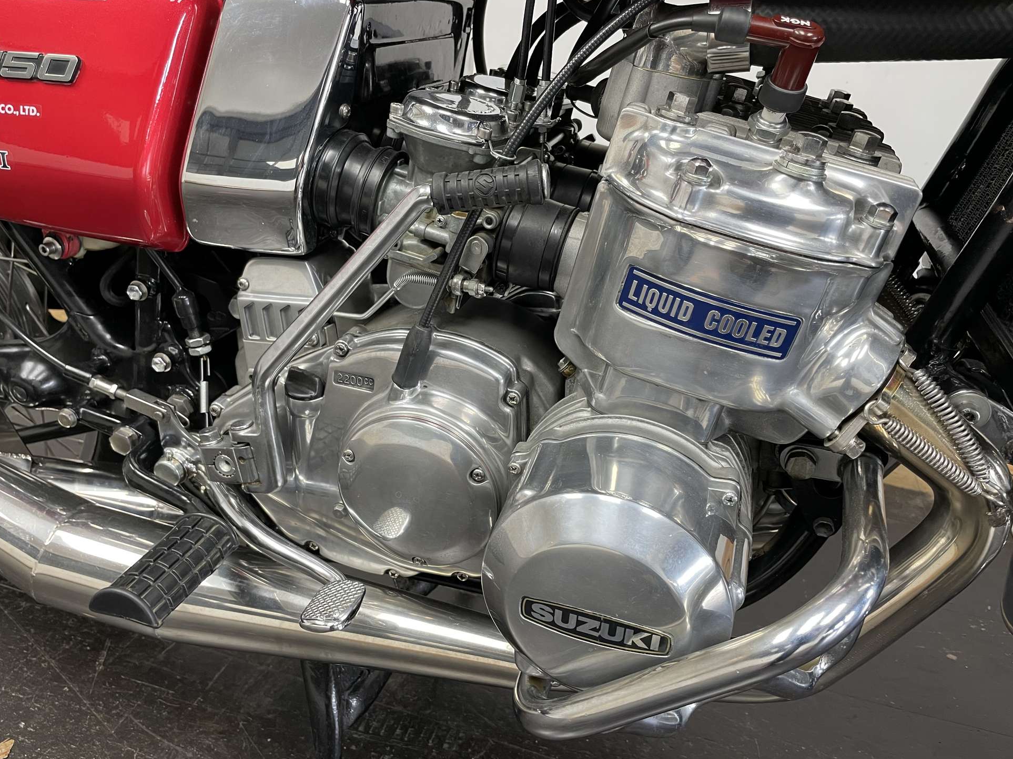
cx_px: 488
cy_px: 381
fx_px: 790
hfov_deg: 65.3
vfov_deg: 51.3
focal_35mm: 27
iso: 100
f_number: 1.6
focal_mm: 4.2
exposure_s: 1/50
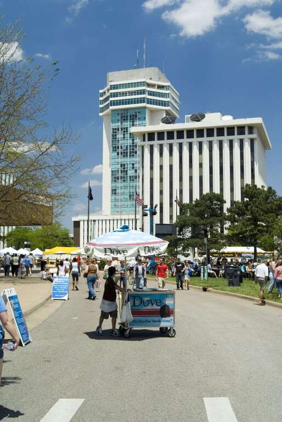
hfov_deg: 32.0
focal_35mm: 42
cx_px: 141
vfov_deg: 46.4
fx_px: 492
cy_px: 211
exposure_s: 1/180
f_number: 6.7
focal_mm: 28
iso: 100
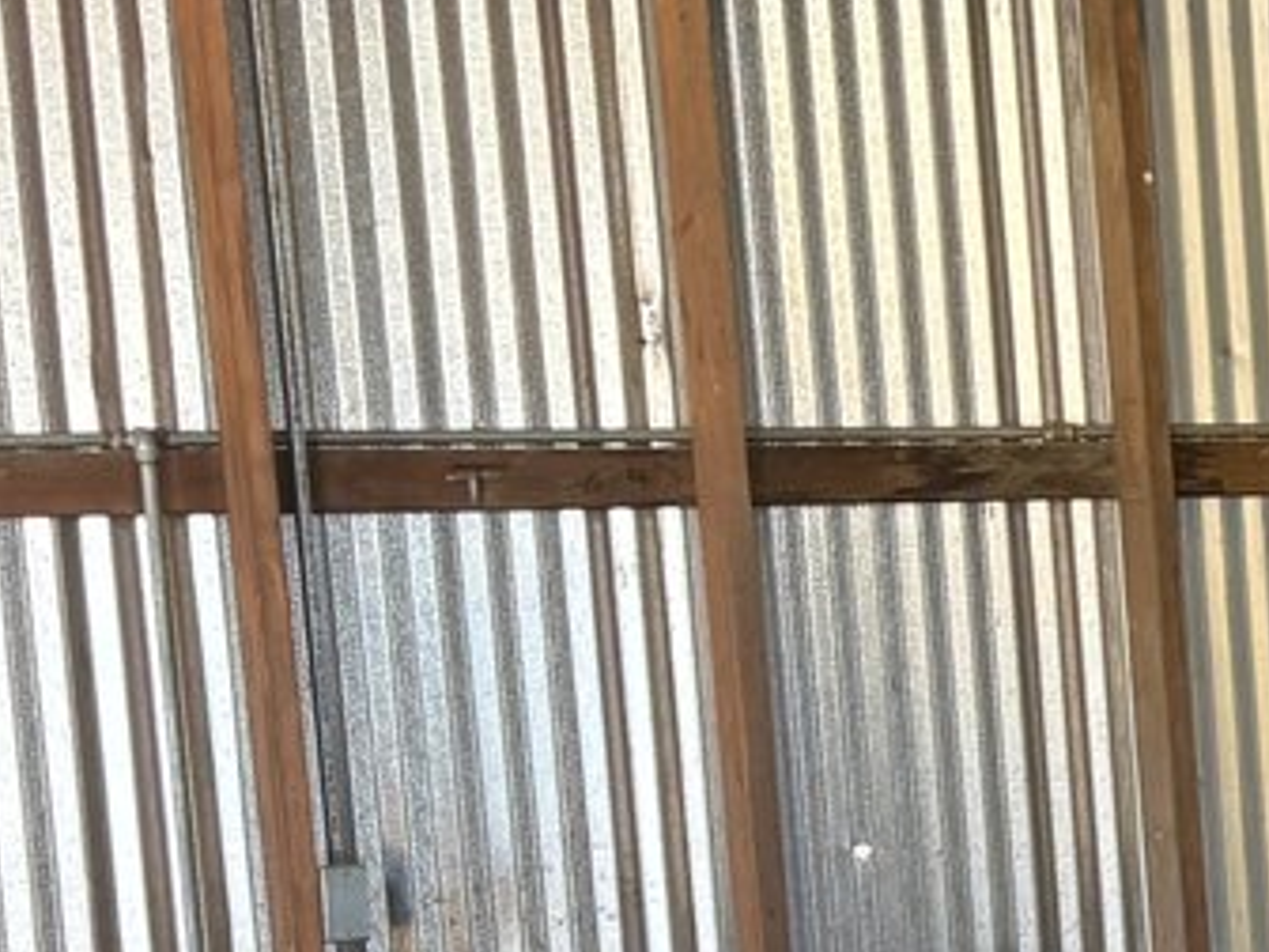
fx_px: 4289
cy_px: 992
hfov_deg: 13.8
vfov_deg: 12.5
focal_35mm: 117
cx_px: 2665
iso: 125
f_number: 1.6
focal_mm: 5.96
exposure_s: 1/74
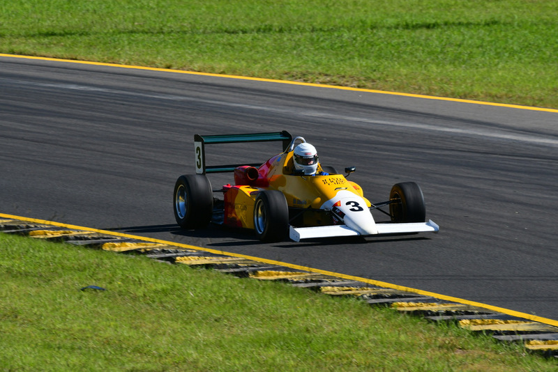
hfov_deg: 3.7
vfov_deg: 2.5
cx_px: 279
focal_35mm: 555
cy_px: 186
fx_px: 8605
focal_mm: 370
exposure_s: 1/500
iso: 320
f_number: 11
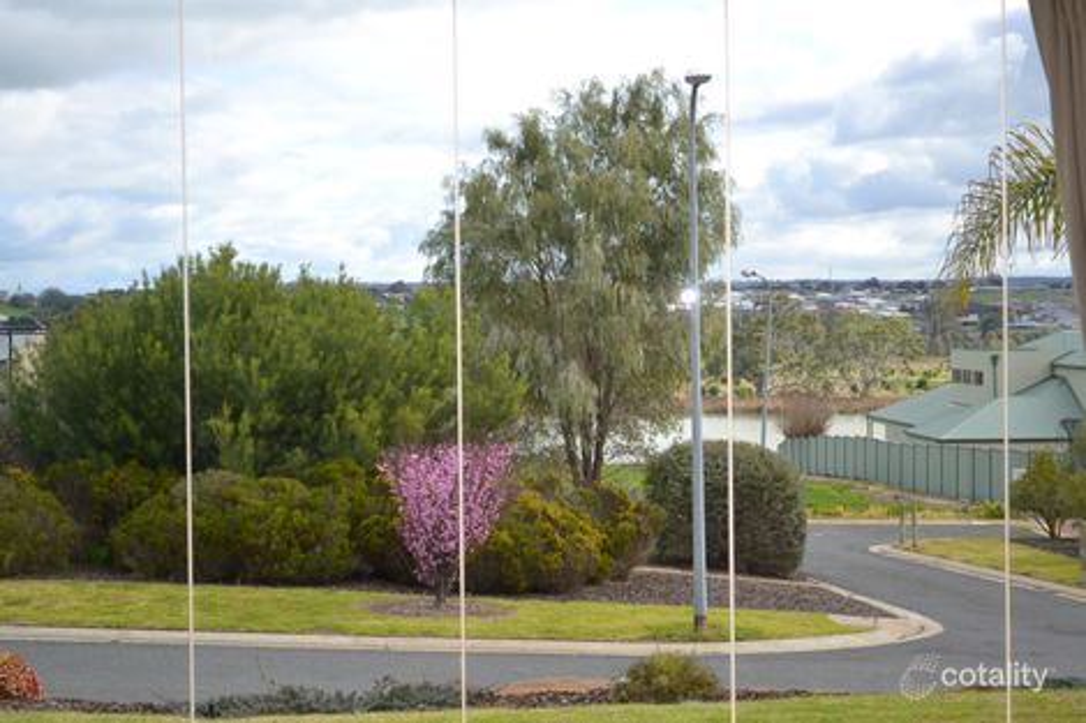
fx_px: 2171
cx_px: 543
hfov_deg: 28.1
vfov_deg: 18.9
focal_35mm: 72
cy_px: 362
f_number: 5.6
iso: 100
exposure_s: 1/50
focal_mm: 48
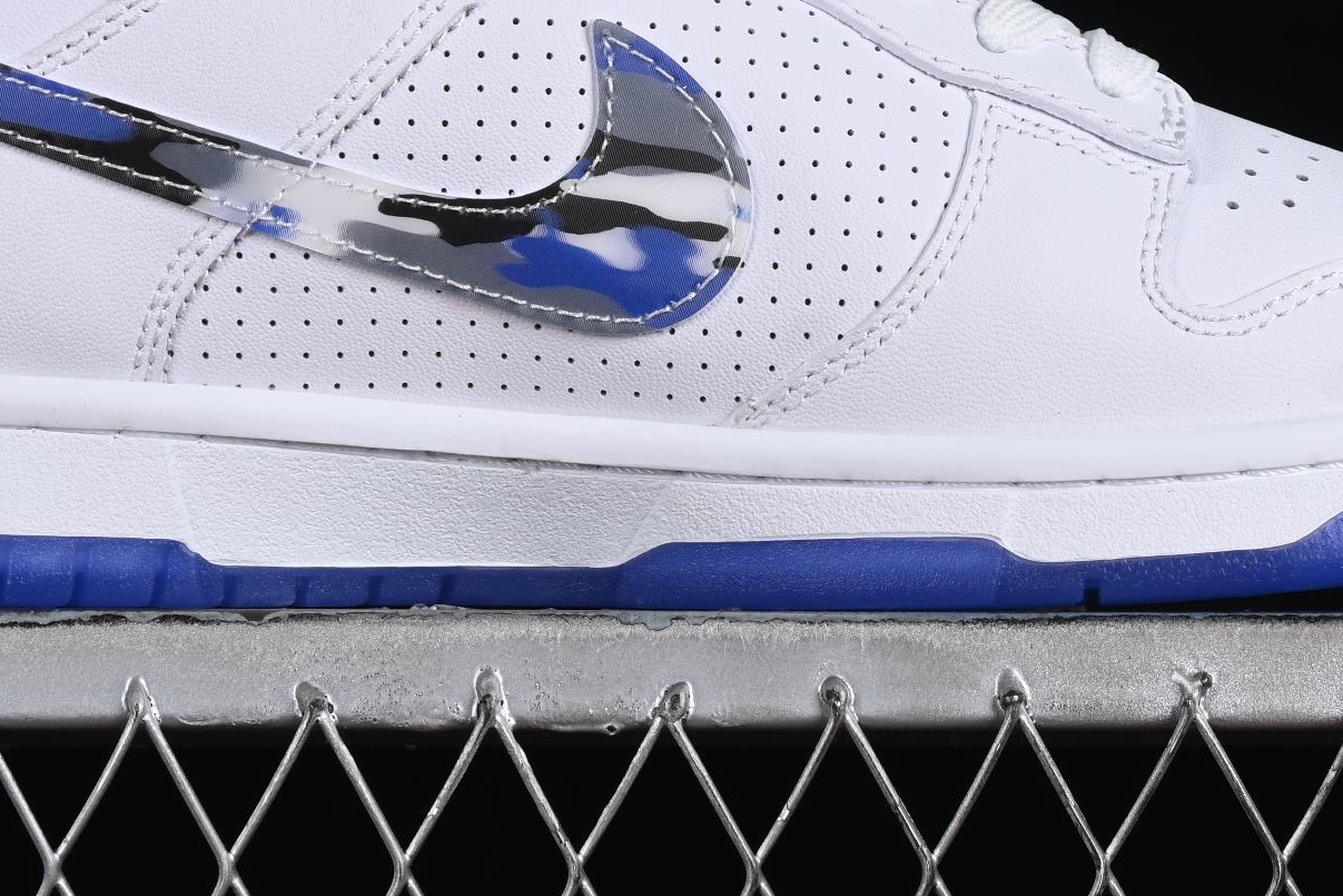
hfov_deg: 11.9
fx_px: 6454
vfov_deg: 7.9
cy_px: -27
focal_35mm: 173
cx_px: 590
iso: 160
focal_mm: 50
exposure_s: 1/100
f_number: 8
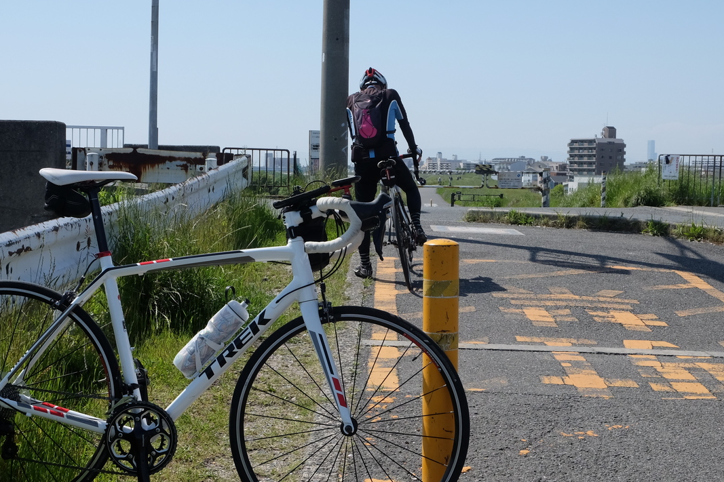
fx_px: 1086
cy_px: 248
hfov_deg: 36.9
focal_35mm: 54
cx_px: 373
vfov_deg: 25.1
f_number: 9
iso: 400
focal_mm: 24.3
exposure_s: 1/600
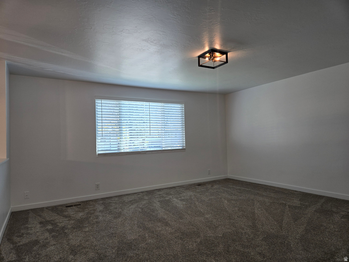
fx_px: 232
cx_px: 174
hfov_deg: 73.9
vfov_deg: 58.9
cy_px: 131
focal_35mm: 23
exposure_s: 1/120
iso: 50
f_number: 1.8
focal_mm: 5.4
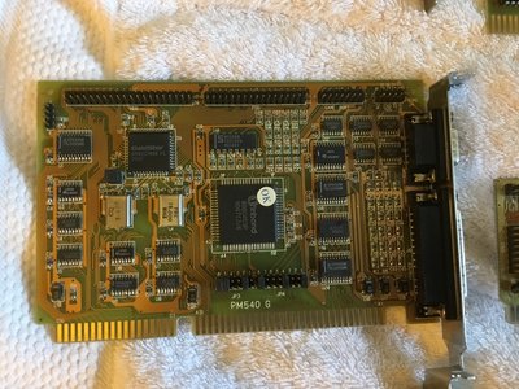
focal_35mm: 31
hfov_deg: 58.4
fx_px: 465
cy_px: 194
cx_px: 260
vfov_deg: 45.4
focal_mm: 3.3
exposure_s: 1/25
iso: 200
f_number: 2.4
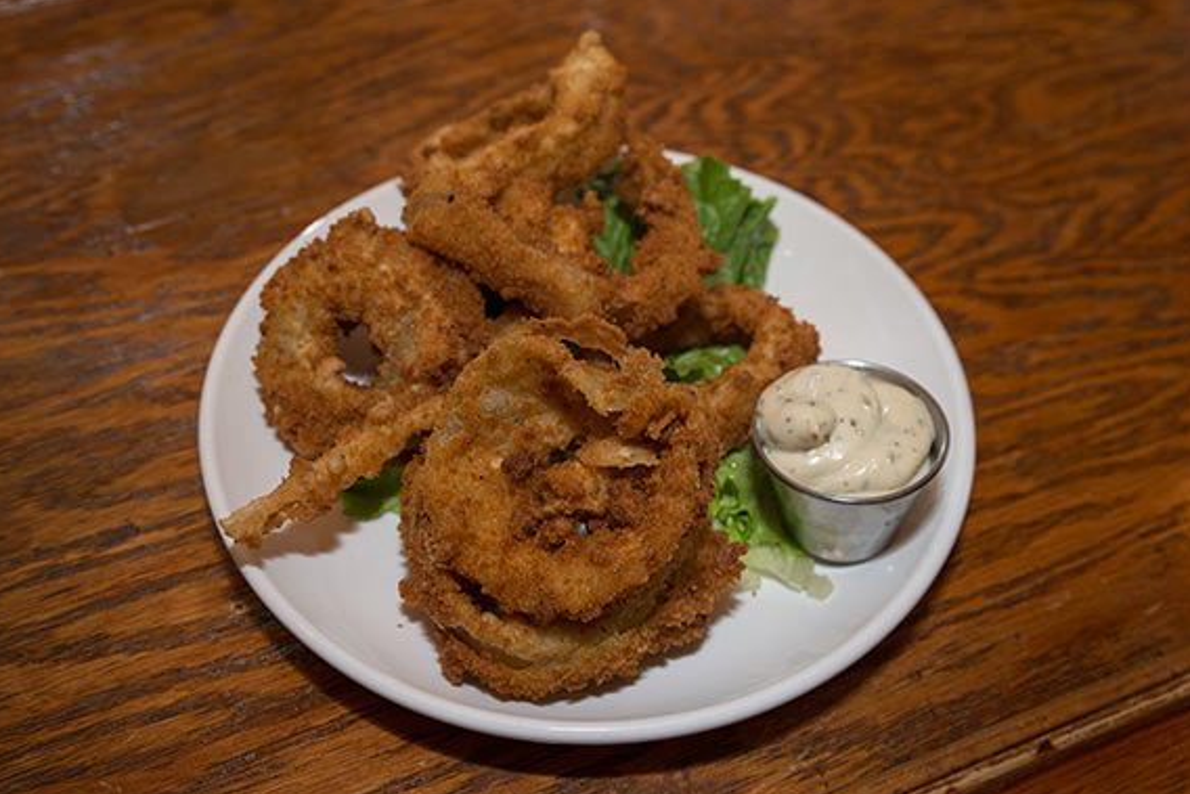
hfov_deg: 41.9
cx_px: 585
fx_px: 1554
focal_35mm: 47
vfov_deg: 28.7
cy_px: 395
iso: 1000
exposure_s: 1/60
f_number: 6.7
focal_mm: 46
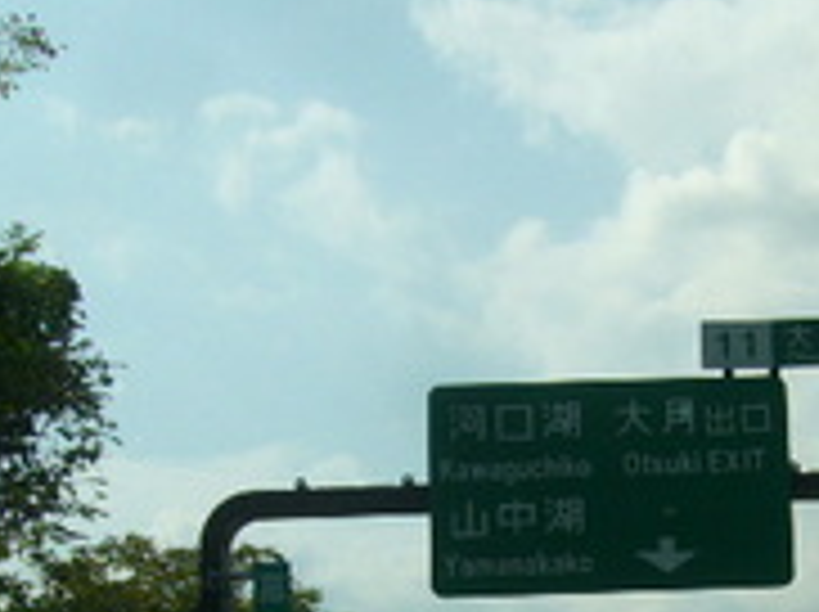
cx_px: 729
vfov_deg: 18.5
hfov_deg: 24.7
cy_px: 639
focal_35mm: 77
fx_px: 1819
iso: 80
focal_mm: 5.8
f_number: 5.6
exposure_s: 1/800
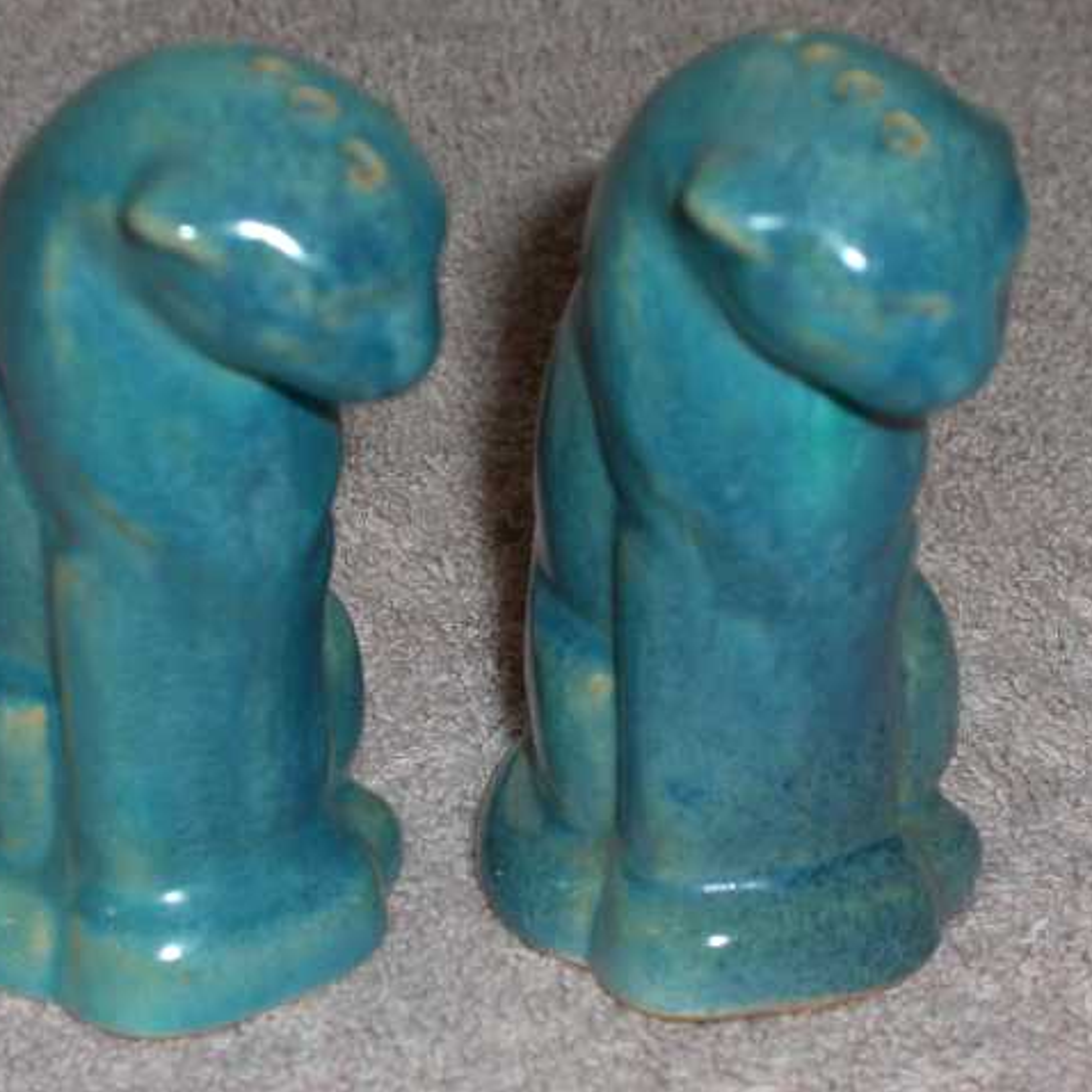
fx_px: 4818
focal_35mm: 135
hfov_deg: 12.9
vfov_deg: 12.9
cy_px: 546
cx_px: 445
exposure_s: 1/30
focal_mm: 23.7
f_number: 10.8
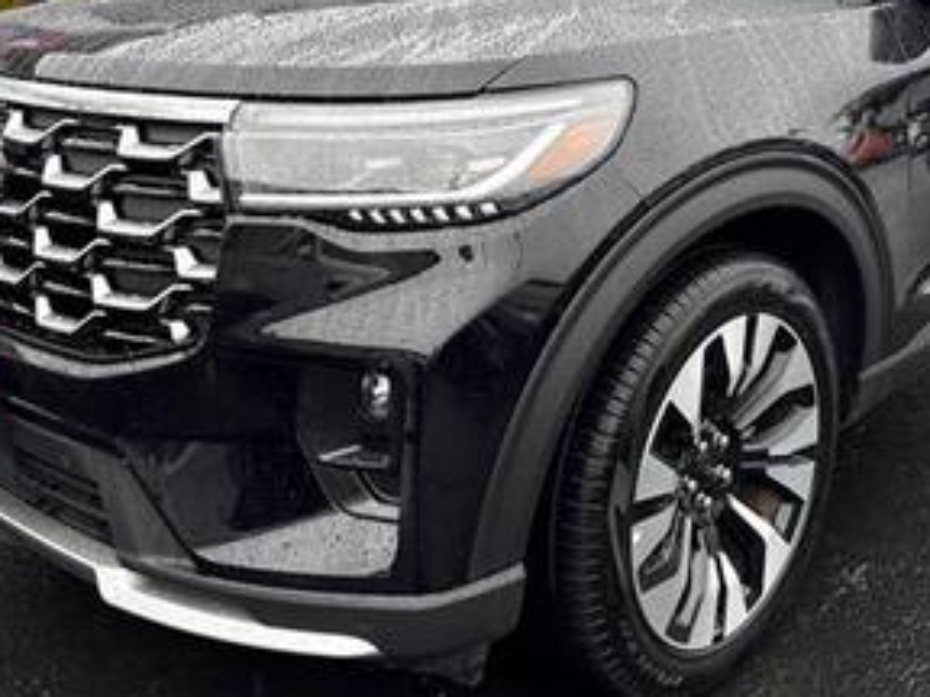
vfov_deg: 33.9
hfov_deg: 44.5
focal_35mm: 42
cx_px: 568
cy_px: 207
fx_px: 1128
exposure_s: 1/305
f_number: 1.78
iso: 100
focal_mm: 6.76
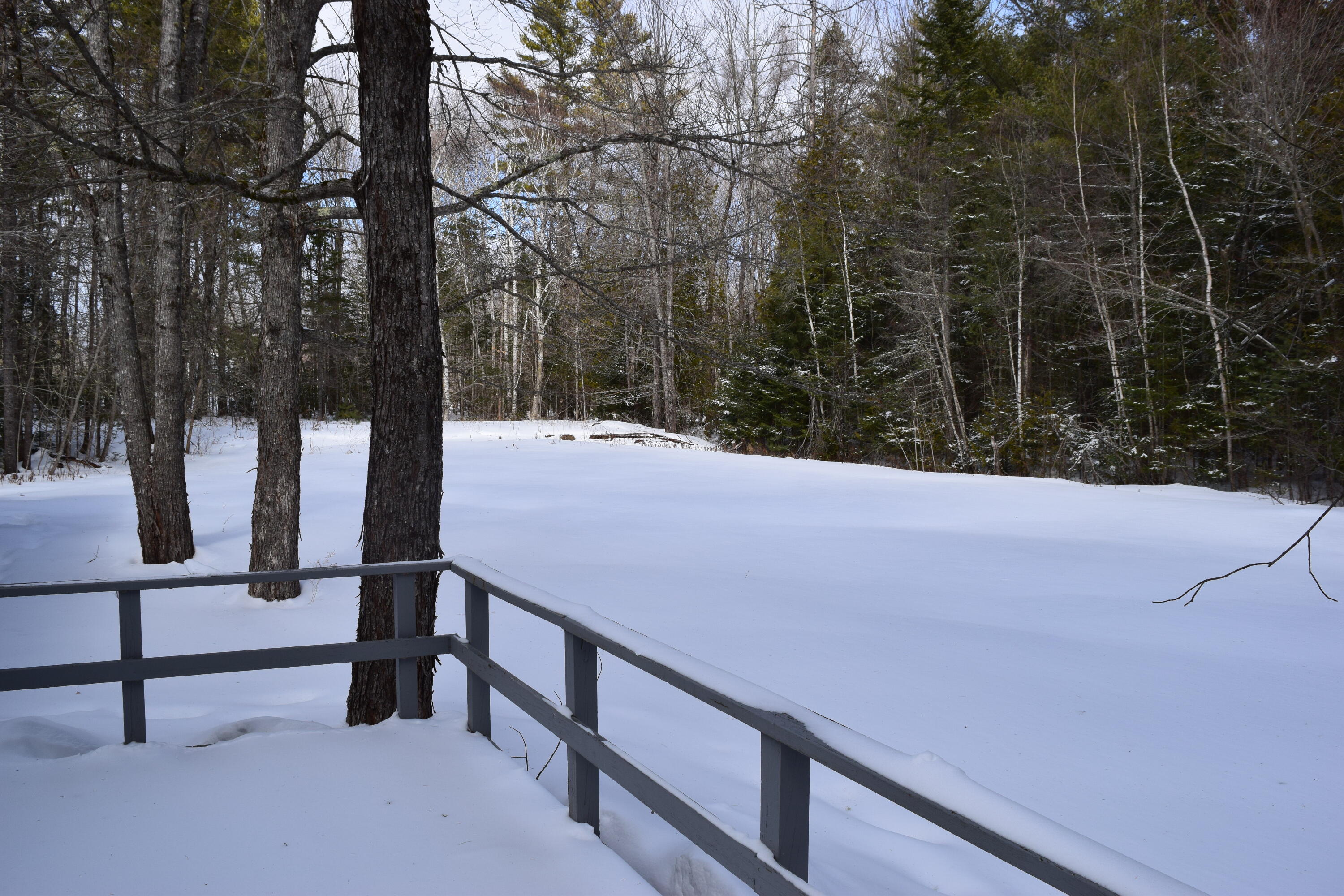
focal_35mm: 30
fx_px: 1120
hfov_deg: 61.9
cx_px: 672
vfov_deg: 43.6
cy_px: 448
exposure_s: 1/500
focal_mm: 20
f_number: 11
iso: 320
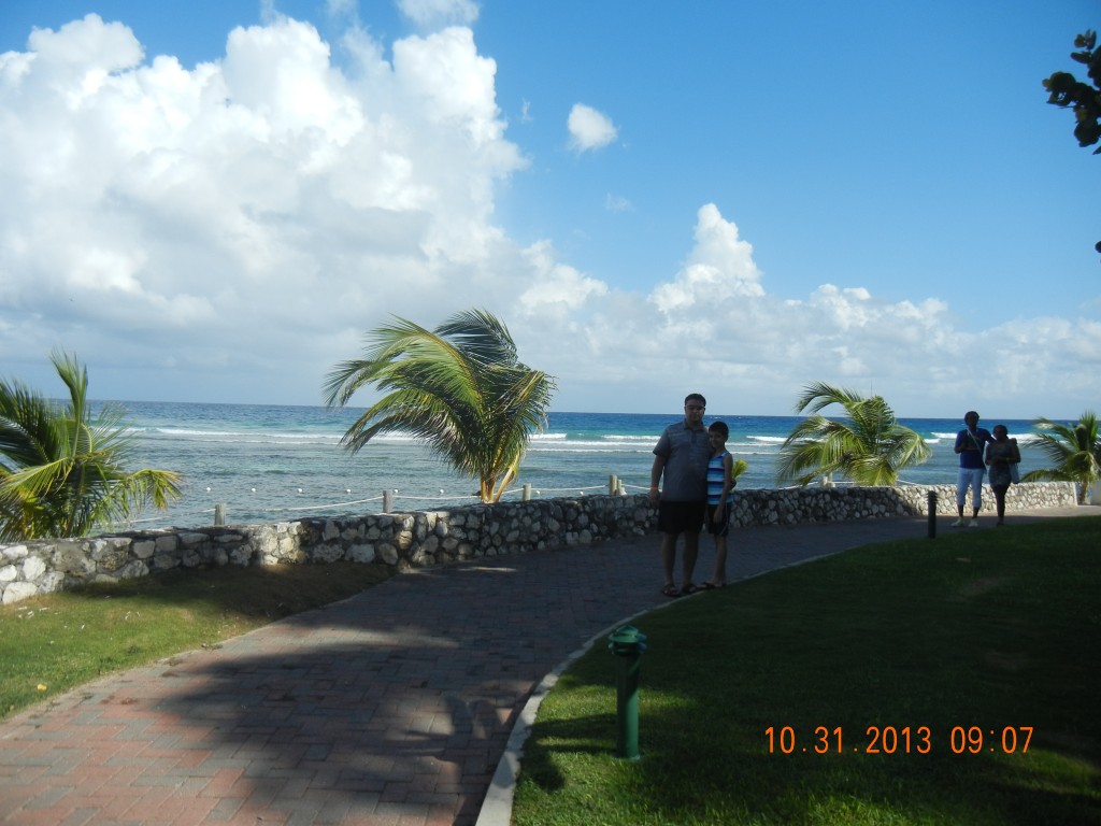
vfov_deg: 46.8
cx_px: 550
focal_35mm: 30
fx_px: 954
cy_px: 413
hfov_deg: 60.0
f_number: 7
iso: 160
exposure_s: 1/473
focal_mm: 5.4
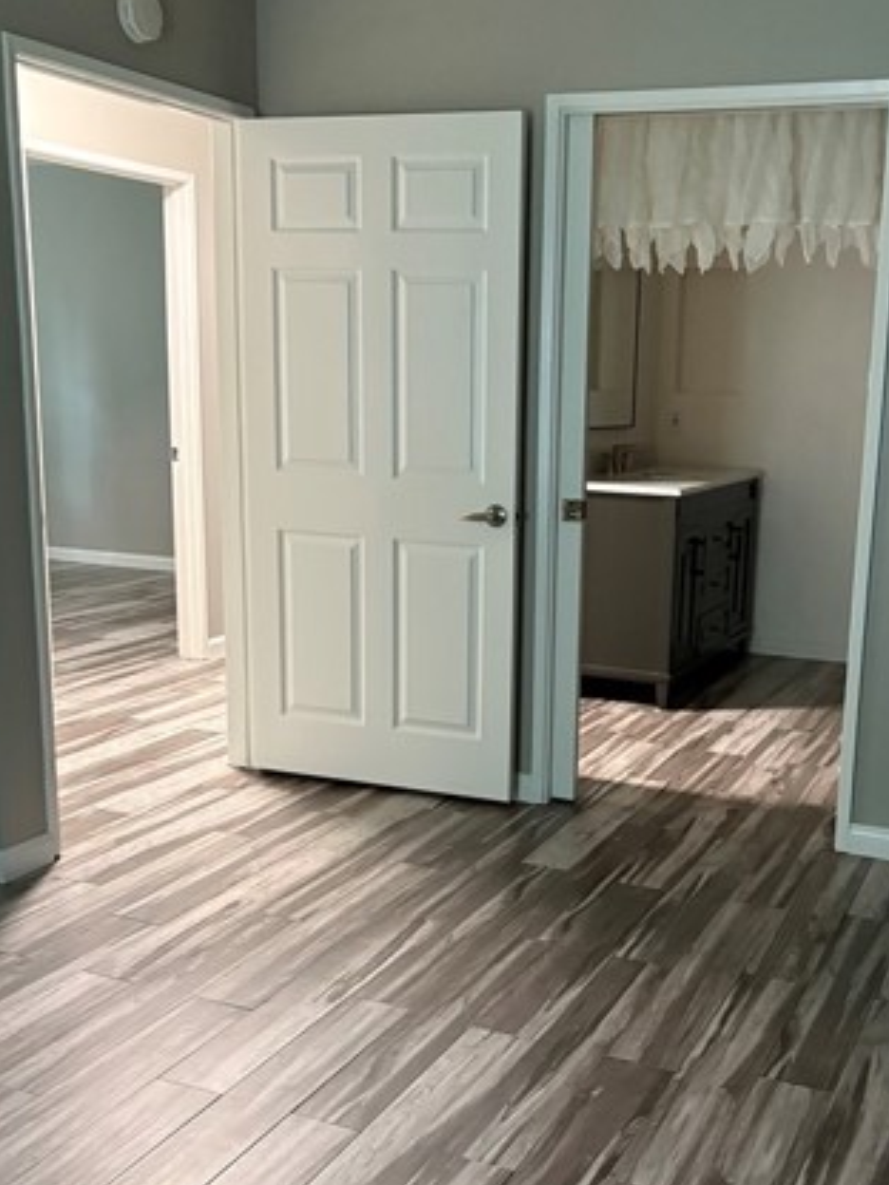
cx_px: 590
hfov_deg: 35.6
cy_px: 681
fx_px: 1370
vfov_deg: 46.7
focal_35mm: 40
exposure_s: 1/40
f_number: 1.6
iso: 500
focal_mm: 5.96
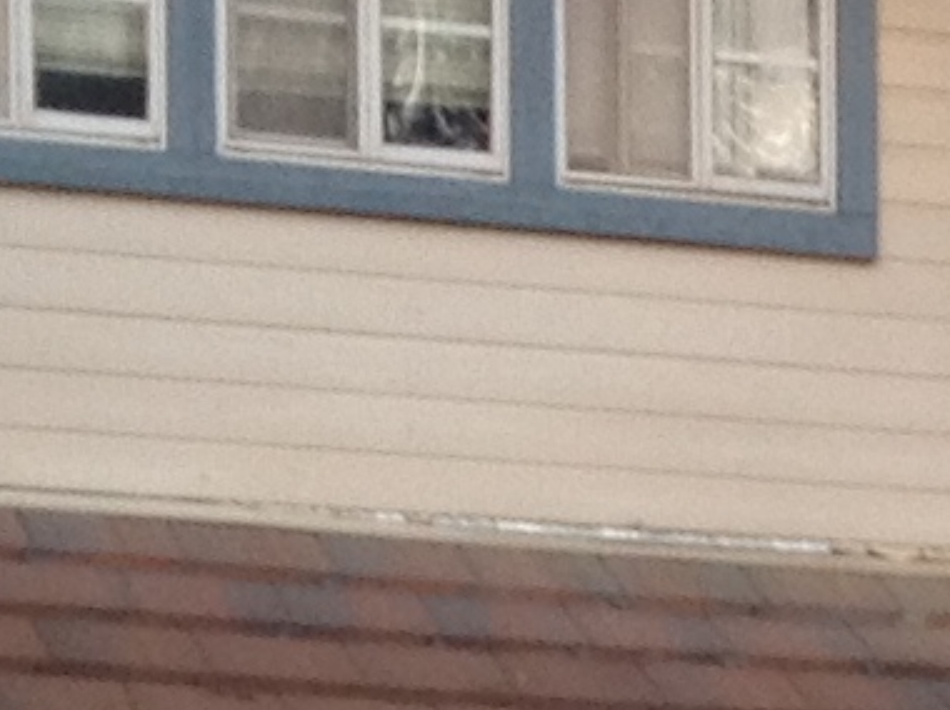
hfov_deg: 7.9
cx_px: 1850
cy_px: 1640
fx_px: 6551
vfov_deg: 6.0
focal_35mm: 239
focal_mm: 4.28
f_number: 2.4
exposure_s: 1/120
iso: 64
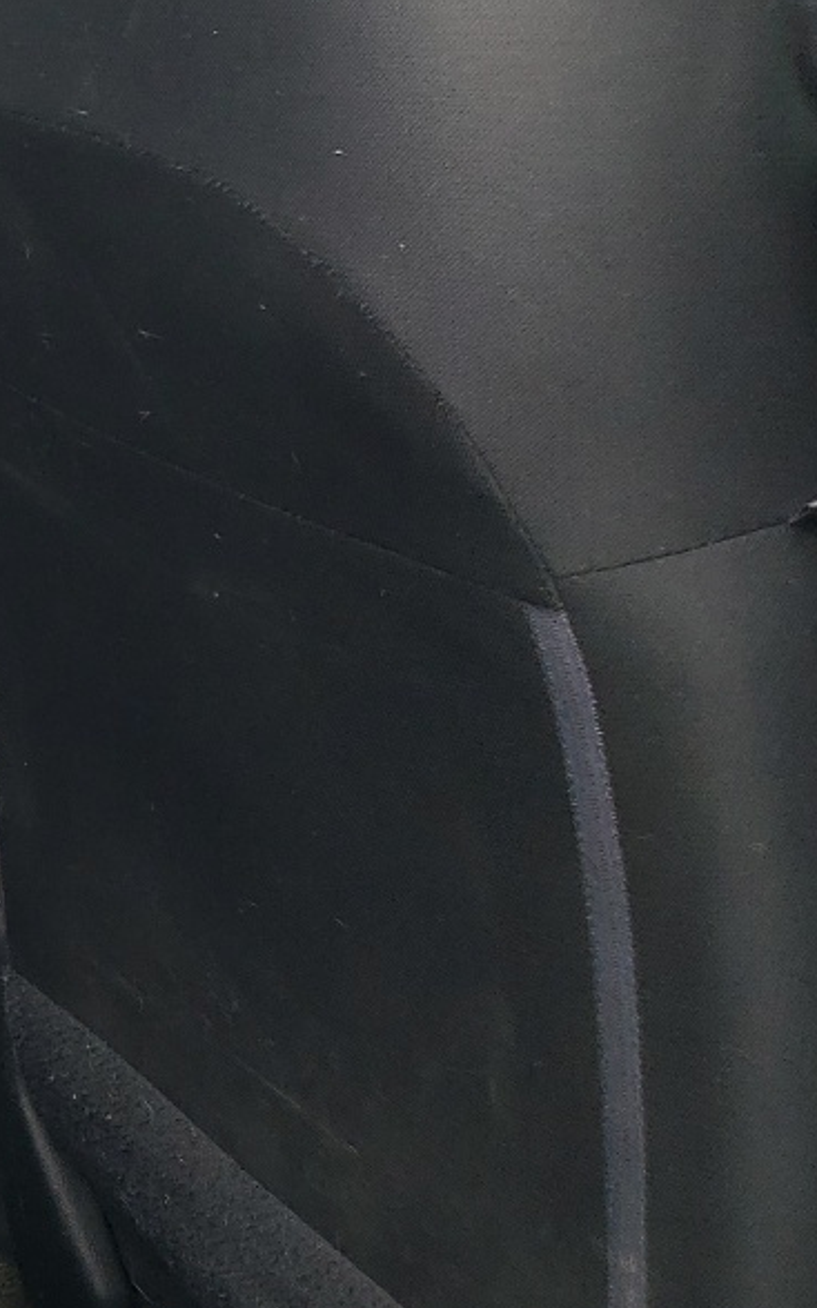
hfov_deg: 14.0
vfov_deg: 27.4
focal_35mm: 75
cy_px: 465
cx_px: -919
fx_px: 2675
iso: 50
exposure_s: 1/132
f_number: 1.5
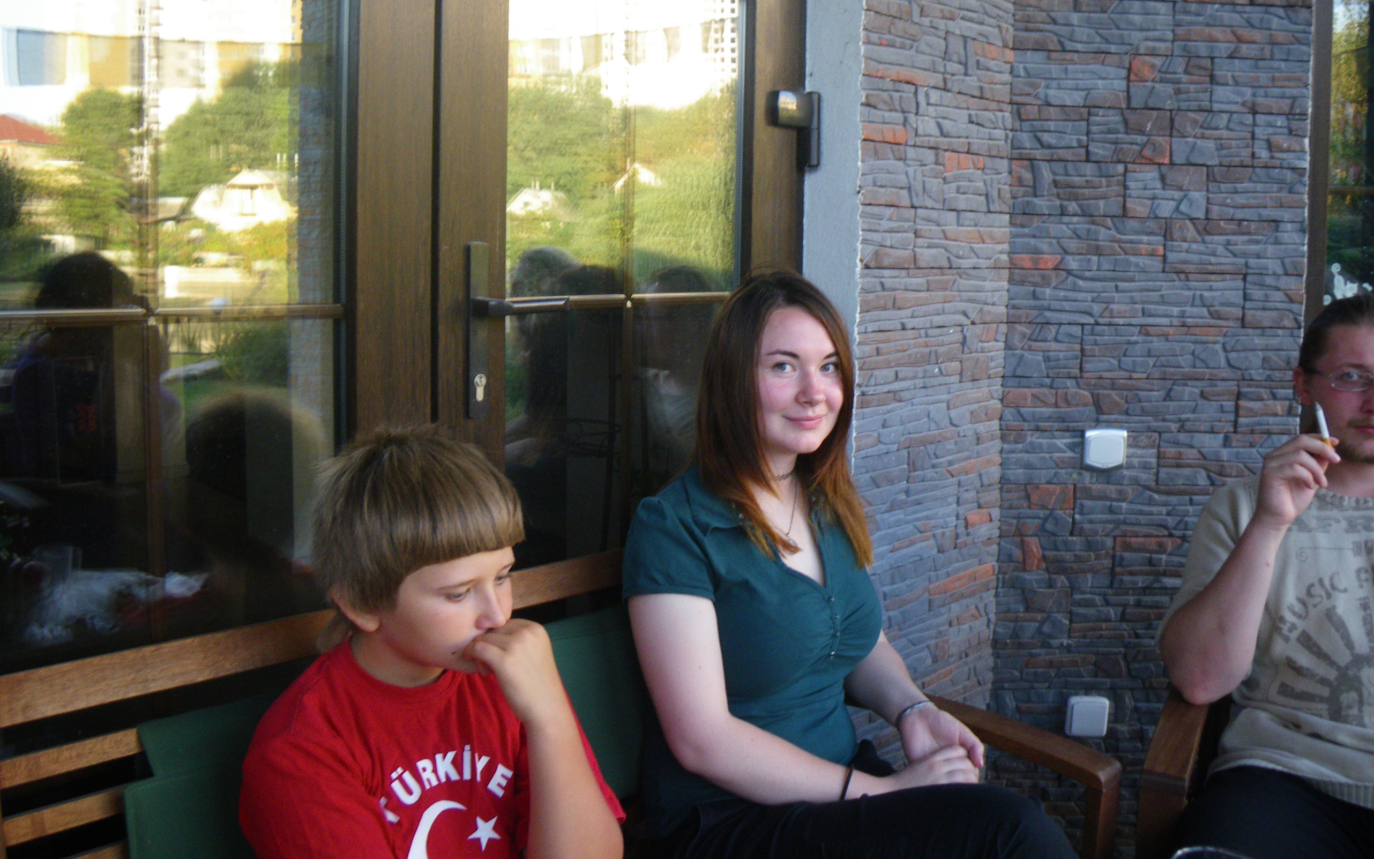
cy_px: 339
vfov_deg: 41.6
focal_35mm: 30
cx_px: 691
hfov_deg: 62.9
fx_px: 1123
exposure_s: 1/50
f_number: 3.5
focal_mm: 5
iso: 160
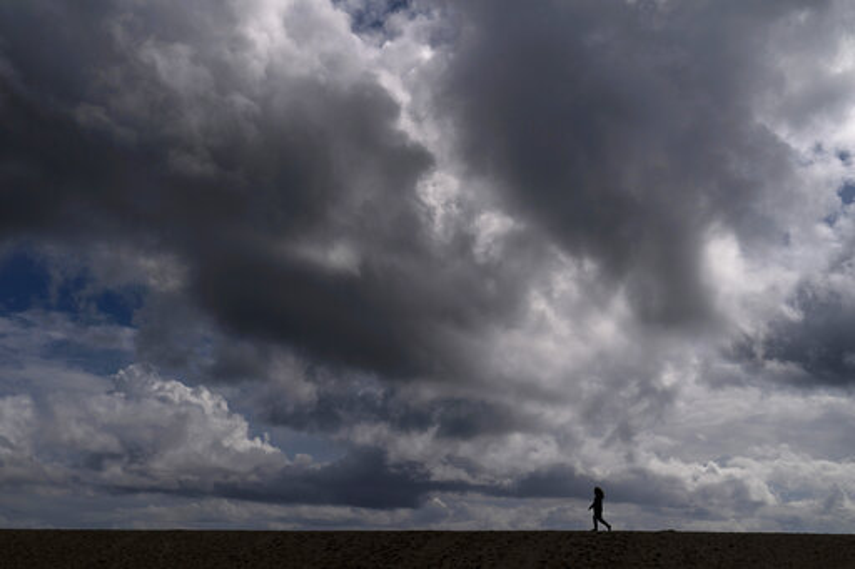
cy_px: 284
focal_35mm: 37
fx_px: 878
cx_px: 428
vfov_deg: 35.9
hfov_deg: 51.9
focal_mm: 37
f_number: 7.1
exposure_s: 1/6400
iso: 160
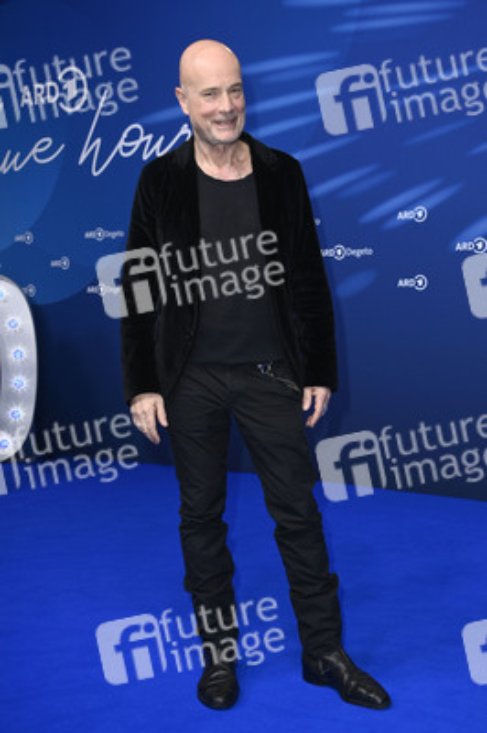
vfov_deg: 39.6
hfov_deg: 26.9
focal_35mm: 50
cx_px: 244
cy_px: 366
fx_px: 1016
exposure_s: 1/250
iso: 1250
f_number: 5.6
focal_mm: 50
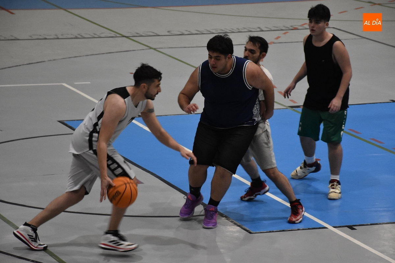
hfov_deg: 12.2
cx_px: 198
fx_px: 1843
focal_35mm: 168
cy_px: 132
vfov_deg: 8.2
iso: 3200
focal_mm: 112
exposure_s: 1/250
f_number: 5.6
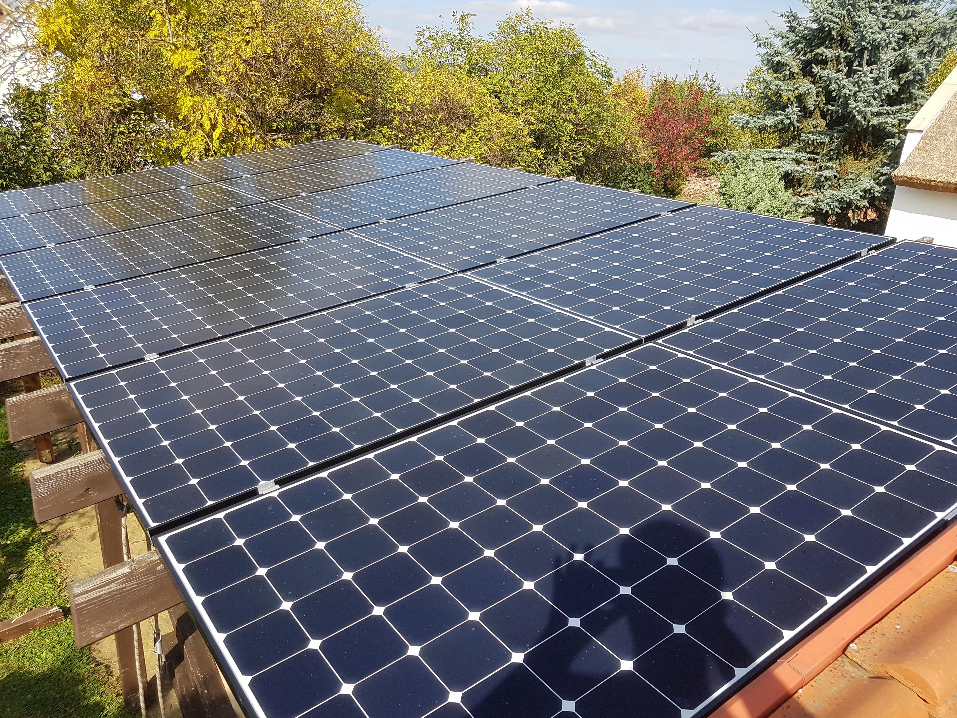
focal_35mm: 26
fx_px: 719
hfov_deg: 67.3
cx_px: 478
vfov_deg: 53.1
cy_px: 359
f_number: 1.7
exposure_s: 1/1360
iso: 50
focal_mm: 4.2
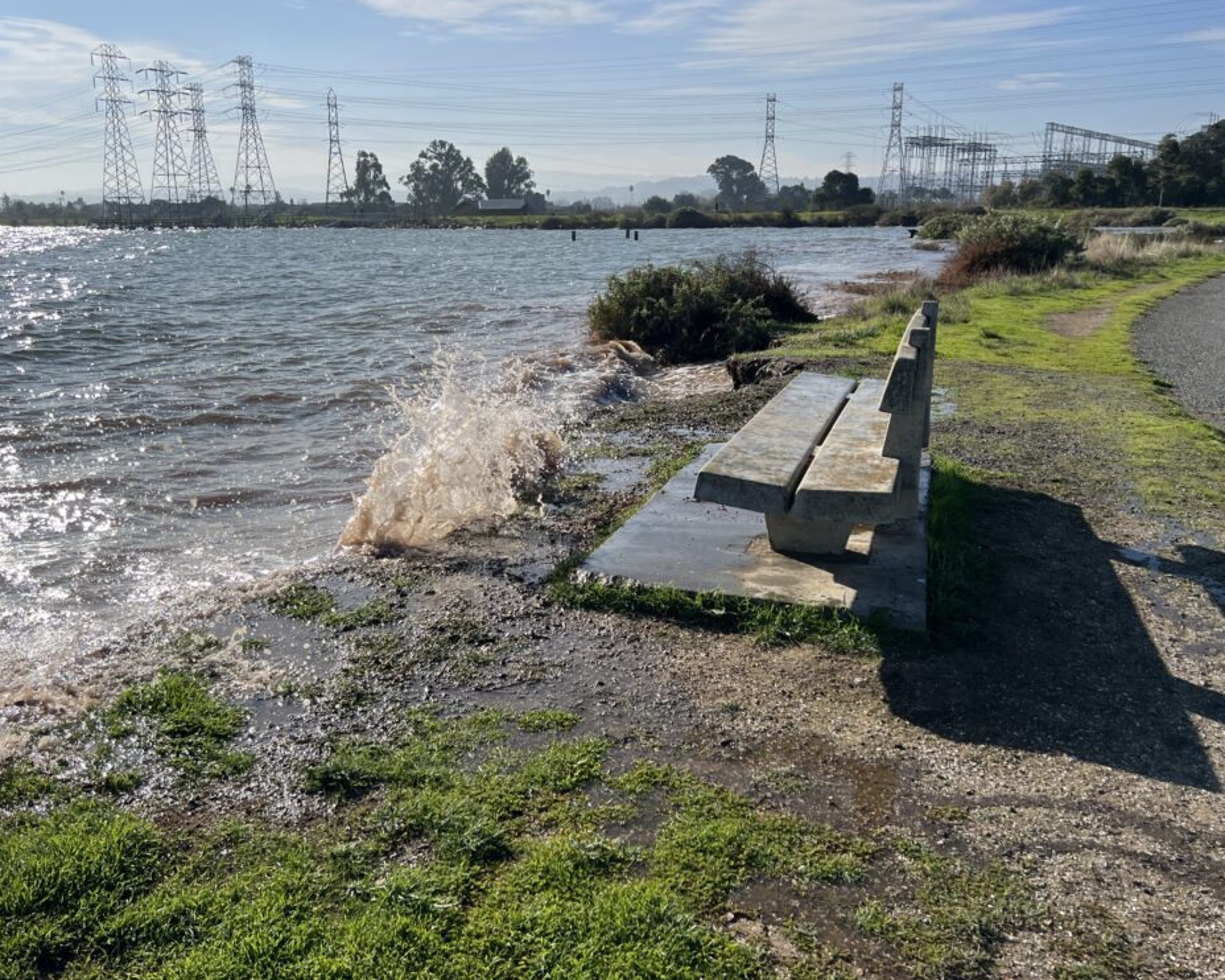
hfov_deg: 62.1
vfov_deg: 51.5
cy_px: 490
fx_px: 1015
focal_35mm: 28
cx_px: 553
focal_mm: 5.7
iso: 50
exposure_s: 1/8696
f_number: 1.5
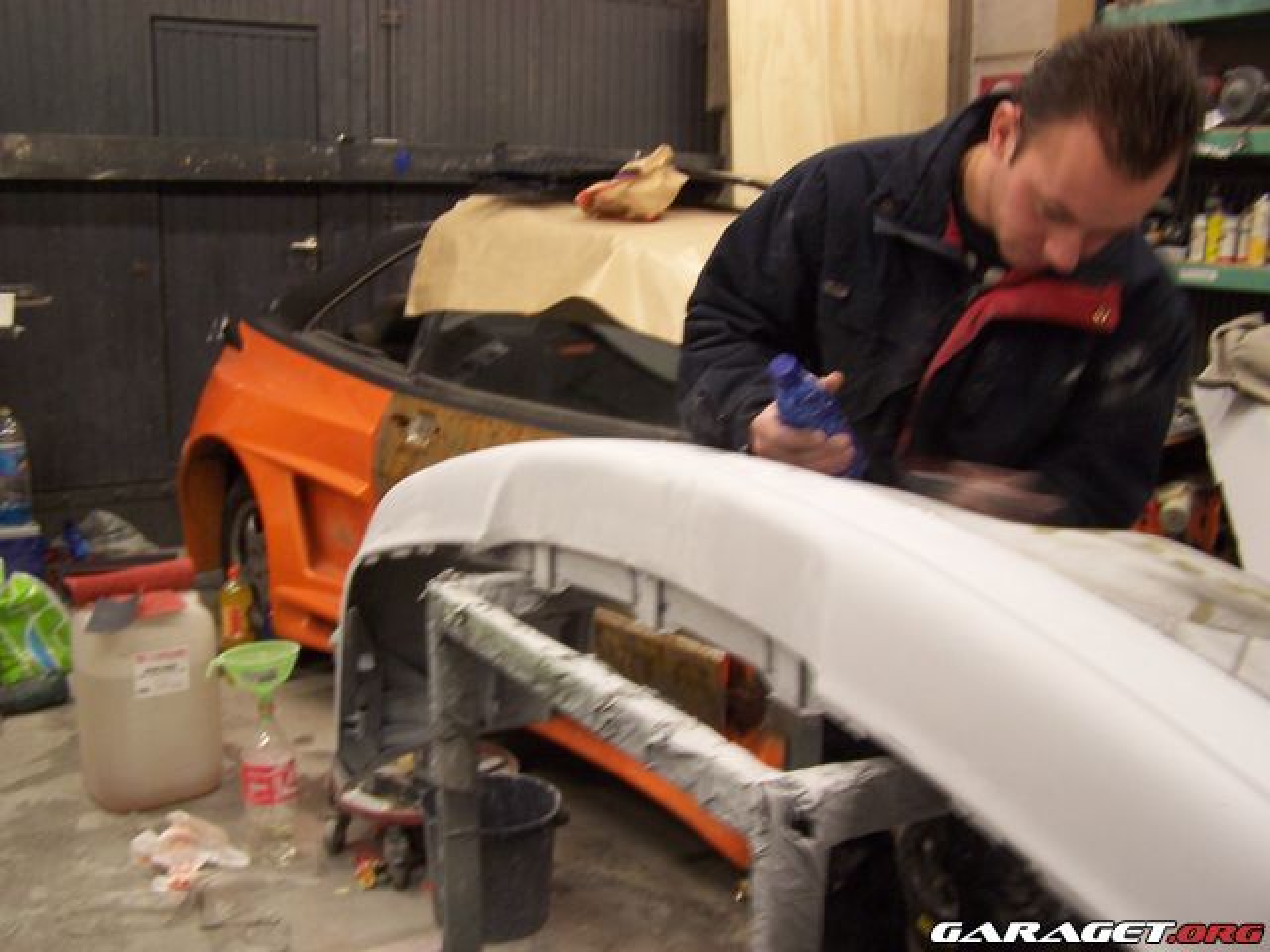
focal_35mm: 38
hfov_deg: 49.0
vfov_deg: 37.7
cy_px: 476
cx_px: 635
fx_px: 1394
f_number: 2.8
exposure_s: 1/10
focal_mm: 6.3
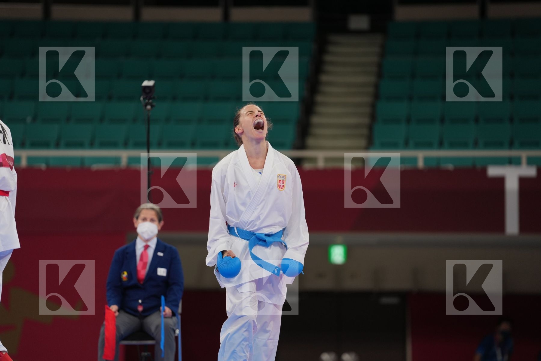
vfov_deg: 6.9
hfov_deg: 10.3
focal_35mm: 200
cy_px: 180
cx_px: 270
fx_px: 3005
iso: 500
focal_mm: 200
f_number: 2.8
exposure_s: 1/1000
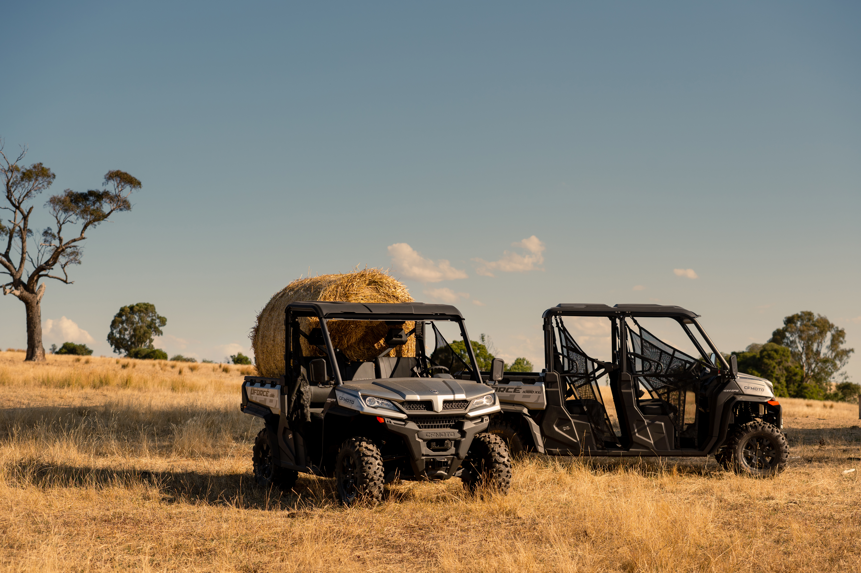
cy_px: 286
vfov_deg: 19.4
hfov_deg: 28.9
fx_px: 1673
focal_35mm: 70
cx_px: 430
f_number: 5.6
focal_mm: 70
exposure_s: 1/1000
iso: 100
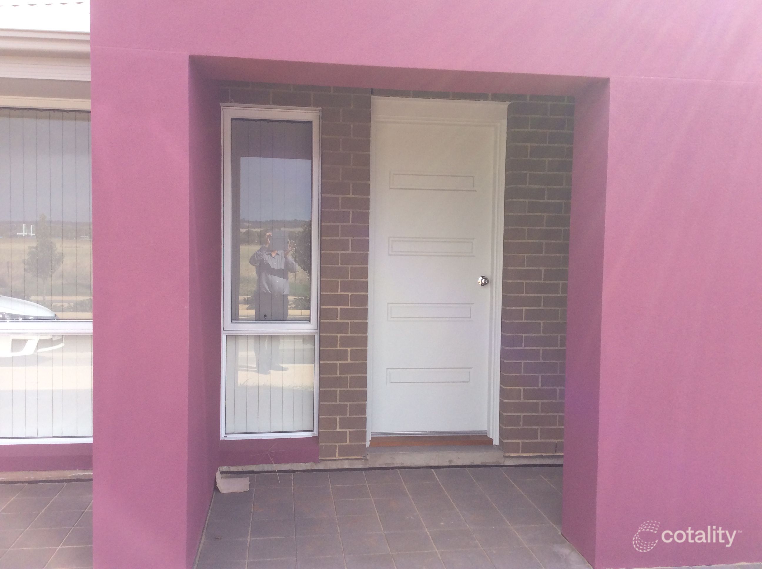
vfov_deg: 44.1
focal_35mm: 32
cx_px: 381
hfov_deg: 56.9
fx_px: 703
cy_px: 284
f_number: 2.4
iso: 32
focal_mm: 3.3
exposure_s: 1/484
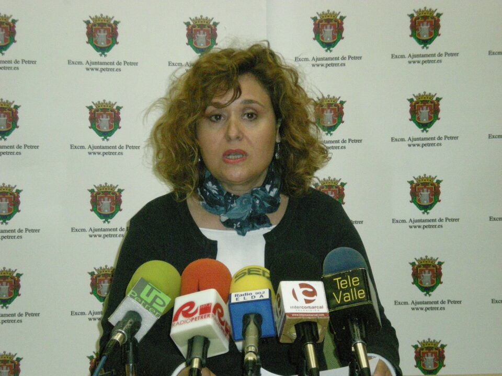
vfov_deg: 13.0
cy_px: 188
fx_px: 1653
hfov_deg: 17.3
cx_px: 251
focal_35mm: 114
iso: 756
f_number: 5.9
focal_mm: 18.9
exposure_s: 1/120
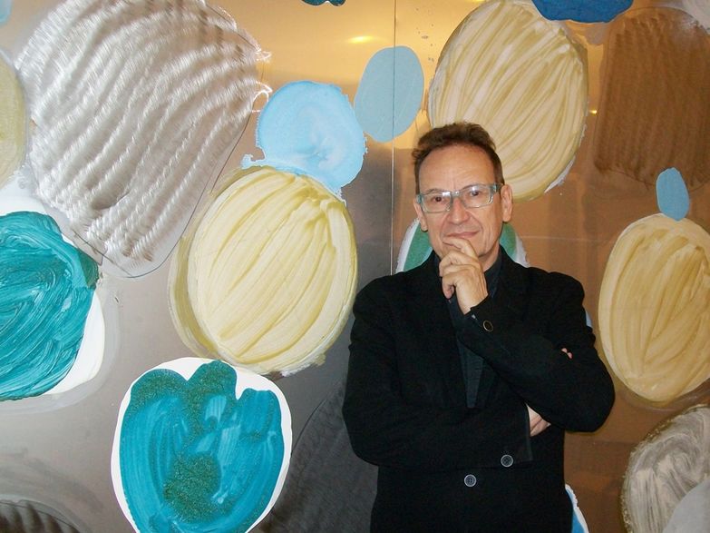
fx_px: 861
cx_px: 355
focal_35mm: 42
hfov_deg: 44.8
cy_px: 266
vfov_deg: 34.3
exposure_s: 1/80
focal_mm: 7.6
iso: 160
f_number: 3.1
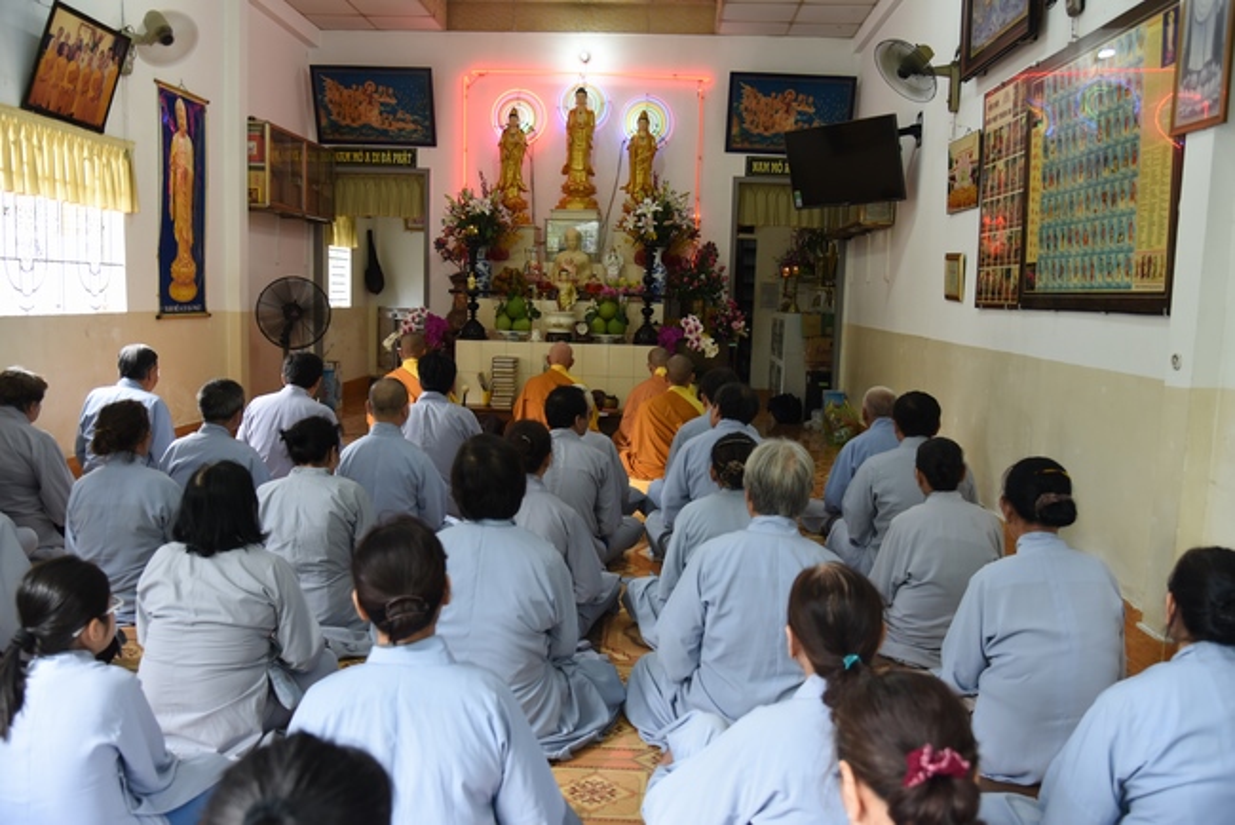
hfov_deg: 60.3
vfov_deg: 42.4
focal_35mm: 31
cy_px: 412
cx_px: 618
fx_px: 1064
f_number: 4
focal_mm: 31
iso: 560
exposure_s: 1/60
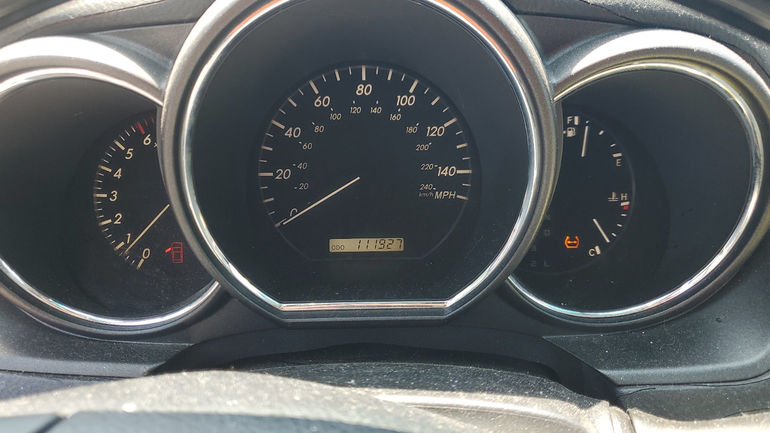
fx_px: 592
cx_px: 378
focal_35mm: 29
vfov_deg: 40.2
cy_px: 200
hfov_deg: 66.1
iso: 50
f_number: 1.5
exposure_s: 1/139
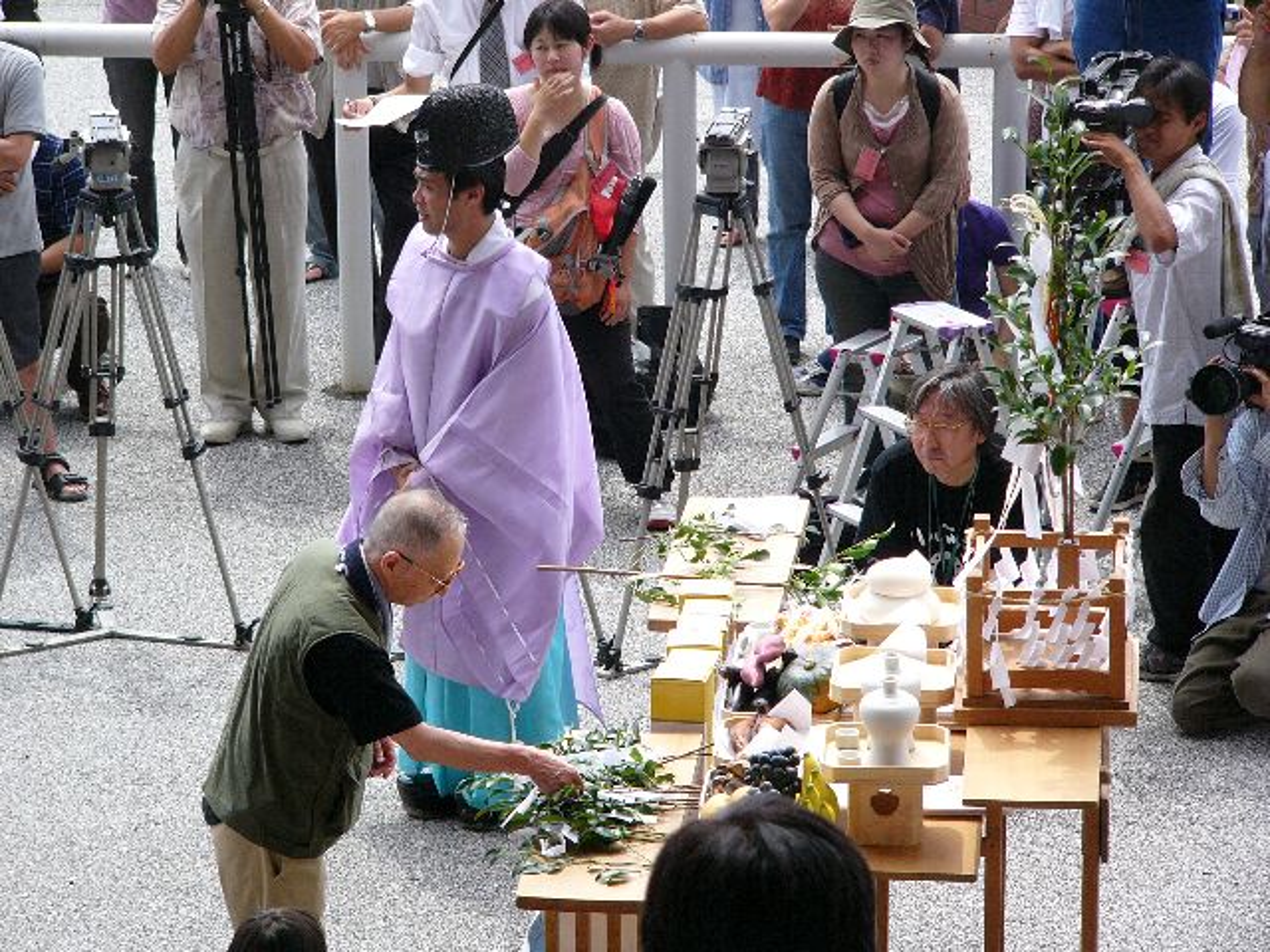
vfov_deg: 8.5
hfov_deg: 11.3
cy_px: 476
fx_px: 6420
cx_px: 635
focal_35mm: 175
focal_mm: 29.1
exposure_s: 1/800
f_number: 2.8
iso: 100
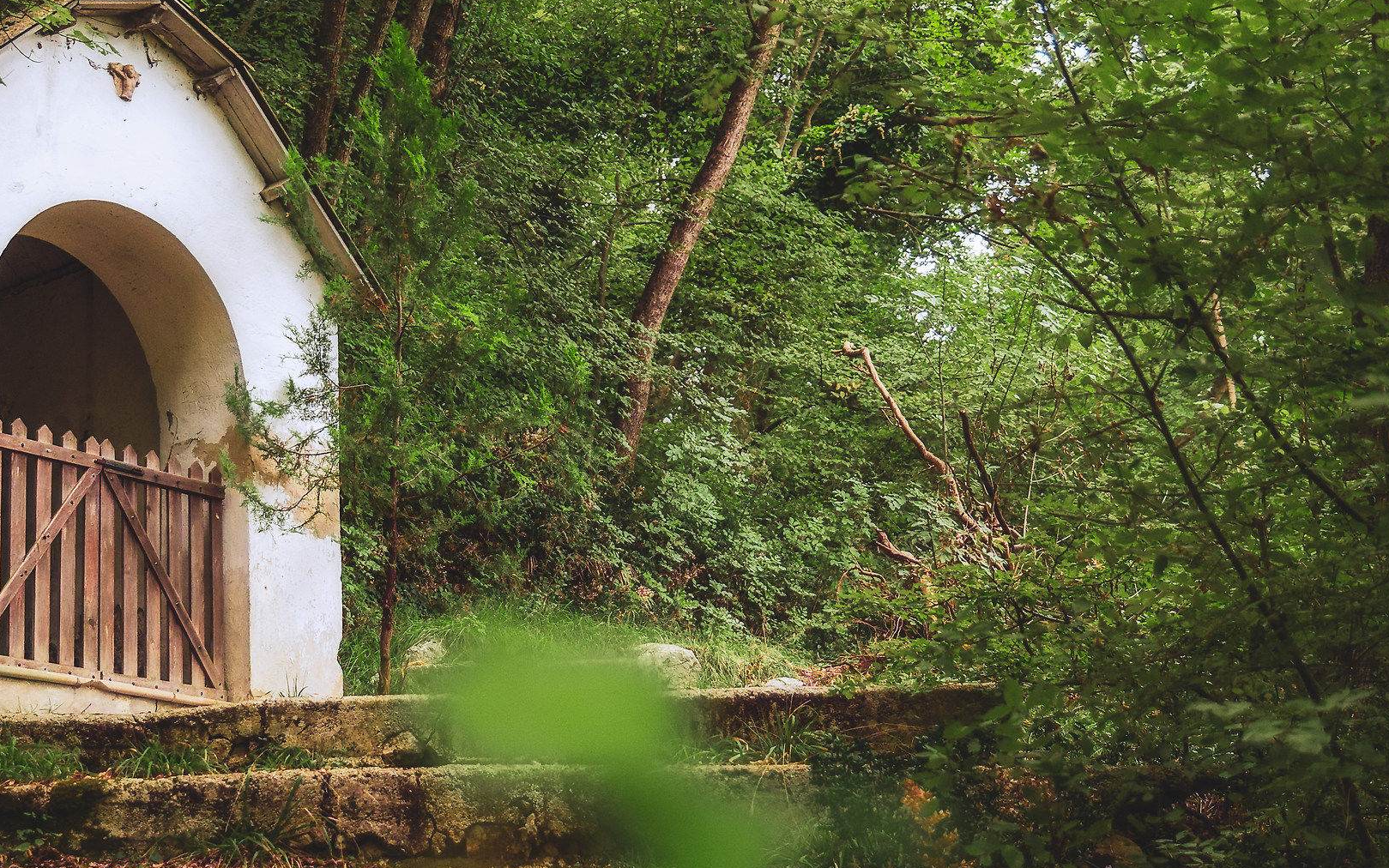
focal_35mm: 68
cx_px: 506
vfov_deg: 19.1
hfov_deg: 30.1
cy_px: 391
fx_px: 2574
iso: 400
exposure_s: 1/250
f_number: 2.8
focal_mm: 30
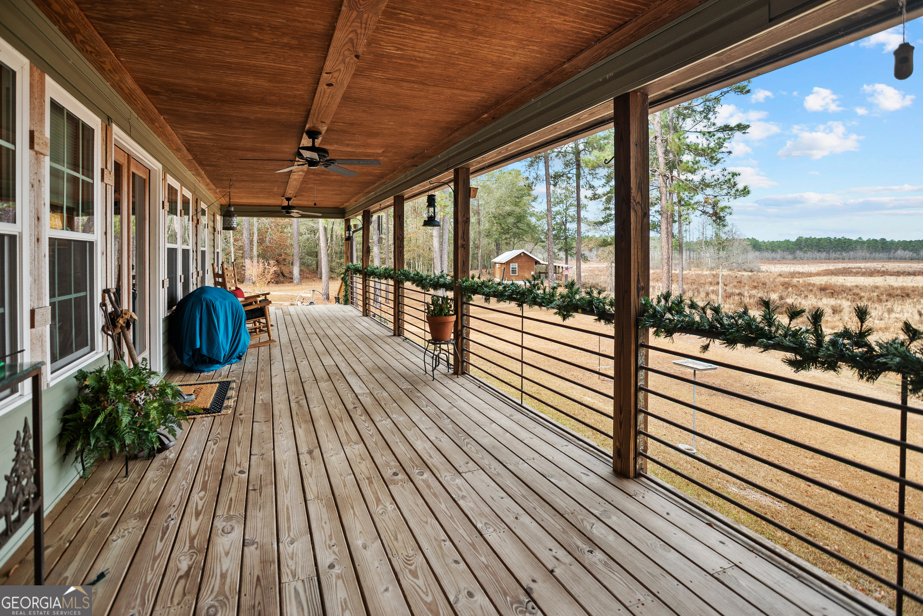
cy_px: 308
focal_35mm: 17
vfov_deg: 70.5
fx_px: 436
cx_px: 462
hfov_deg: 93.2
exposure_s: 1/160
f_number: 5
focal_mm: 17
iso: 400
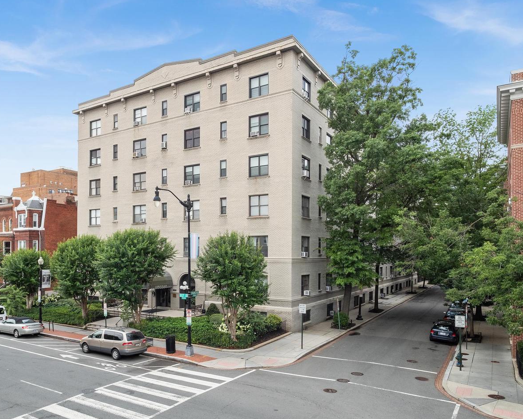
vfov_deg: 58.8
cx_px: 220
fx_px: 372
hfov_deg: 69.8
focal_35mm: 24
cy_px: 209
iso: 250
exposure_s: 1/90
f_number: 11
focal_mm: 14
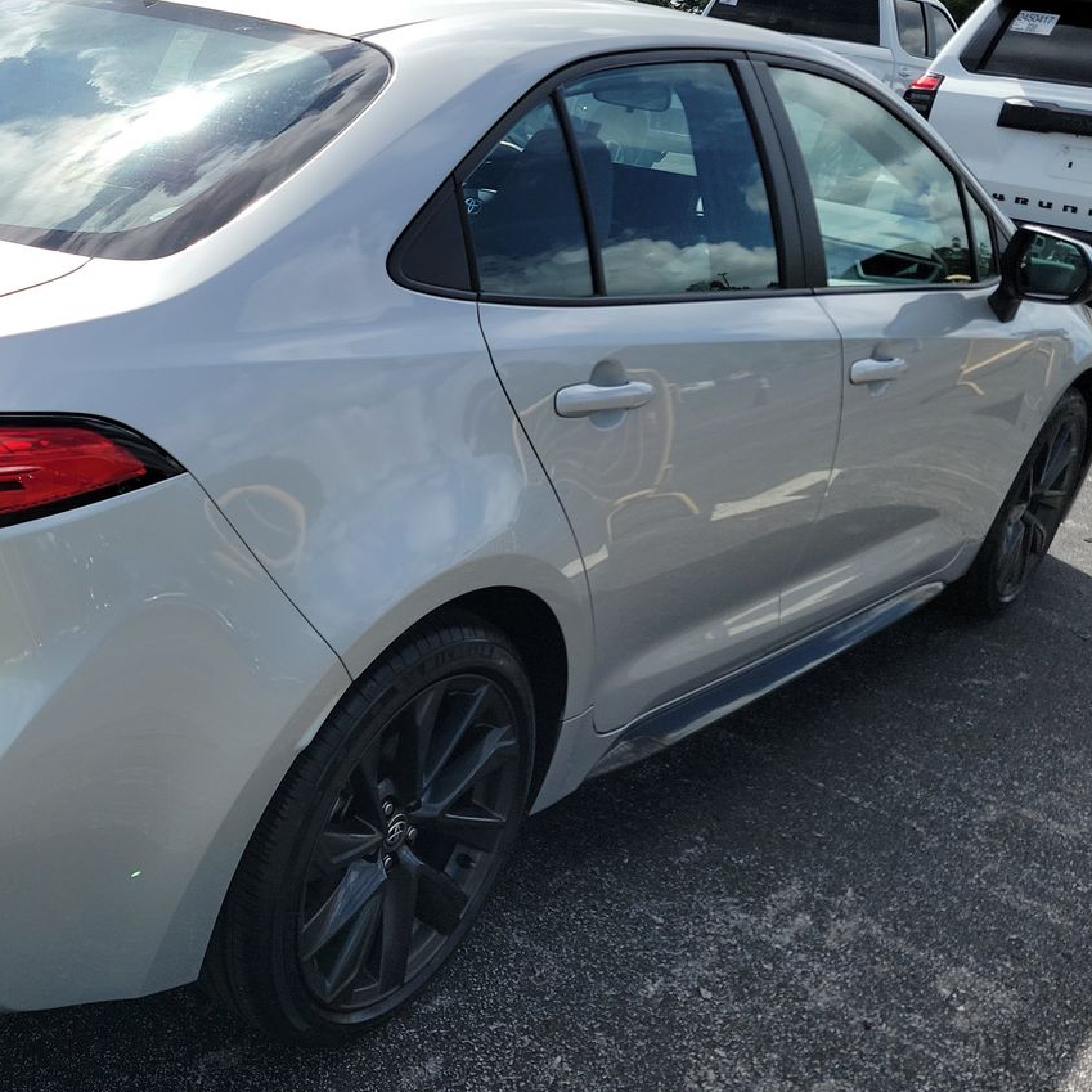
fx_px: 1428
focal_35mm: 40
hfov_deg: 39.5
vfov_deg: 41.8
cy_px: 502
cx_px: 156
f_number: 1.8
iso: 50
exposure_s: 1/1169
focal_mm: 6.7
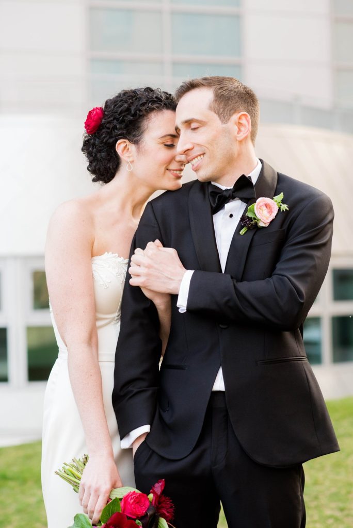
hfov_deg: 16.1
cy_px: 264
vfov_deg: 23.9
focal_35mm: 85
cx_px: 176
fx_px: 1248
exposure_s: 1/800
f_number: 3.5
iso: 800
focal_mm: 85
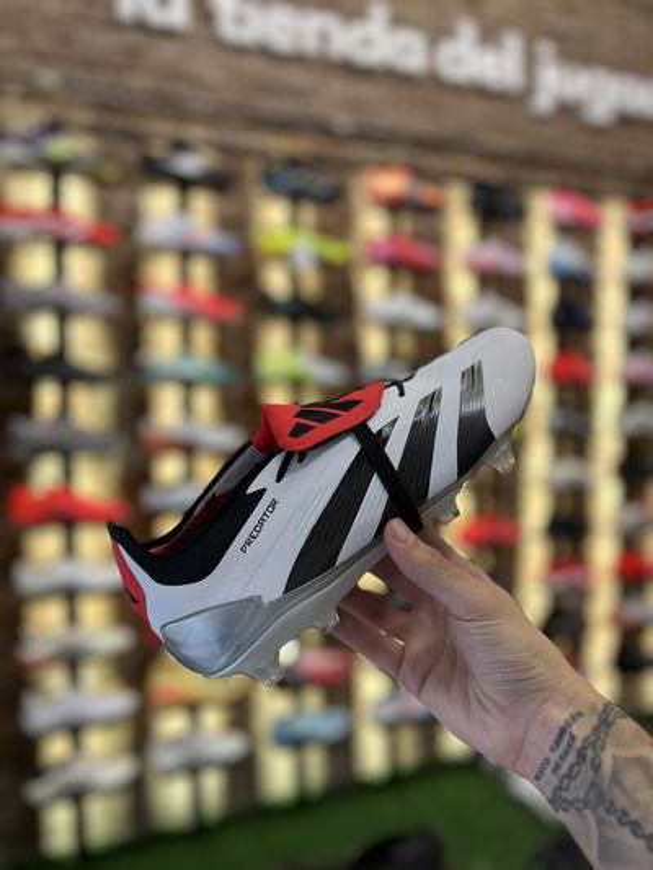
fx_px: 654
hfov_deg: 53.1
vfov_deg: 67.3
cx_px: 326
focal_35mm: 26
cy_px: 435
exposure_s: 1/100
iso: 100
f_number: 1.5
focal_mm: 5.7
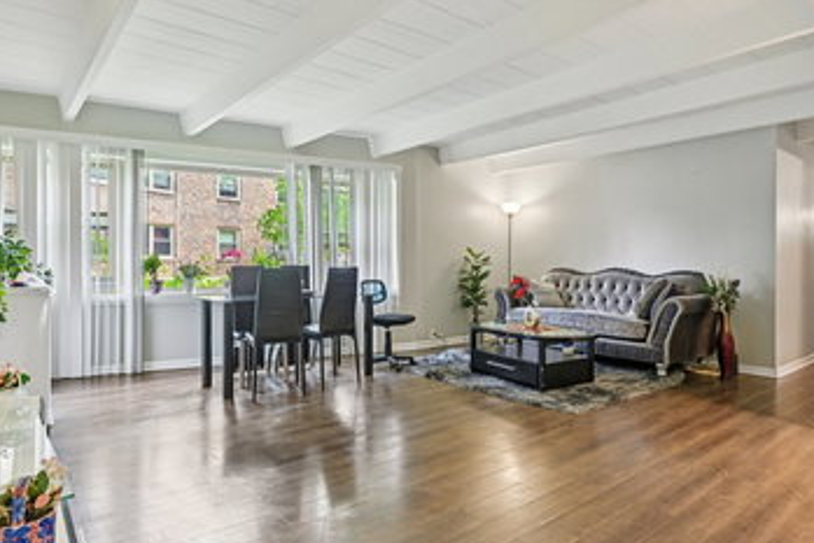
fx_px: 513
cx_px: 448
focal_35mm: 23
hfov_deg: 76.6
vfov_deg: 55.8
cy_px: 261
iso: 800
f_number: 8
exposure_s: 1/8
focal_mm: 16.5
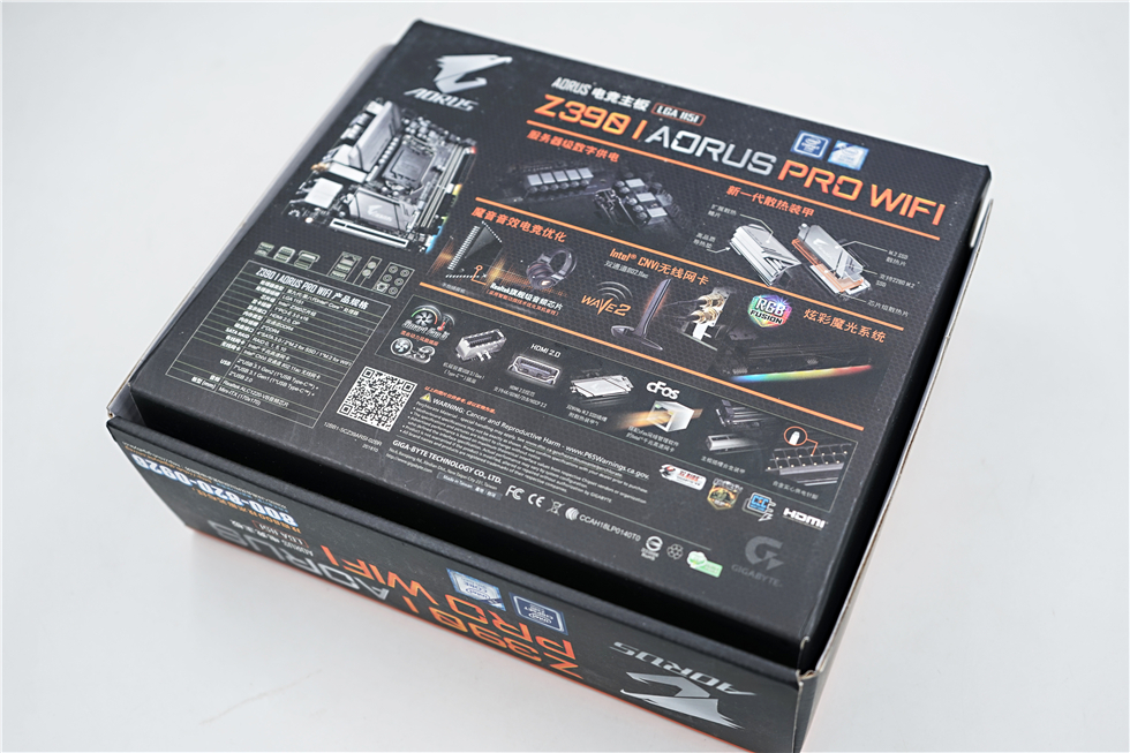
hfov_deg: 47.4
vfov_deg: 32.6
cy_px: 376
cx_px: 565
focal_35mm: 41
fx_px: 1287
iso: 125
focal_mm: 41
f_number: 4.5
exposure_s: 1/160
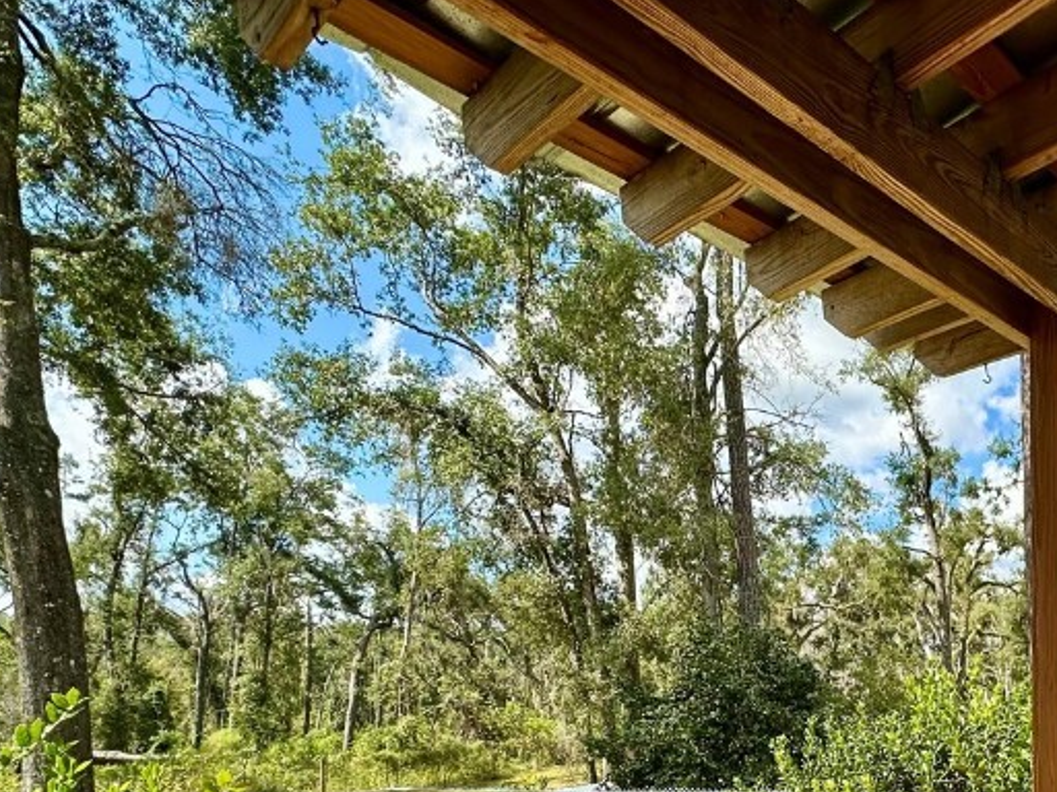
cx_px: 861
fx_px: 855
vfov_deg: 45.9
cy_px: 683
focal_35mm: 28
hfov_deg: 58.1
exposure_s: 1/831
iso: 40
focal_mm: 2.22
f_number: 2.2
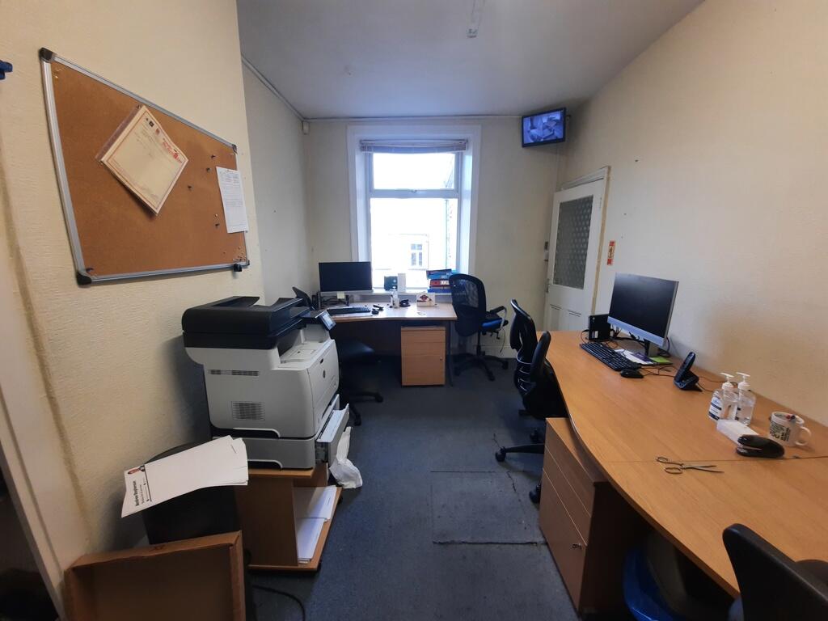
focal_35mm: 13
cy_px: 310
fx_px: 311
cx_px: 414
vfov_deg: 89.9
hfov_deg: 106.2
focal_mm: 1.74
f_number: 2.2
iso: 80
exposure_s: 1/50
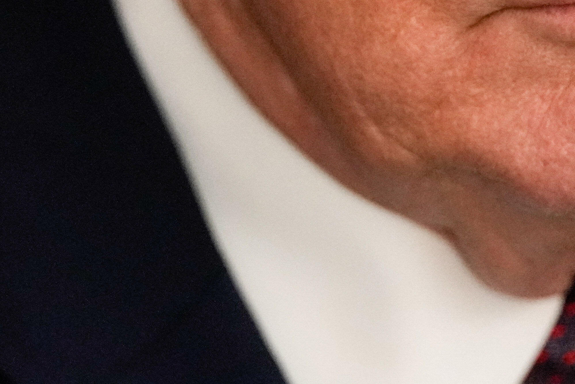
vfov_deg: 1.6
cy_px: 241
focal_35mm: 863
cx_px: 120
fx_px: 13784
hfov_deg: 2.4
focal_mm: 200
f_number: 2.8
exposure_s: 1/320
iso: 5000
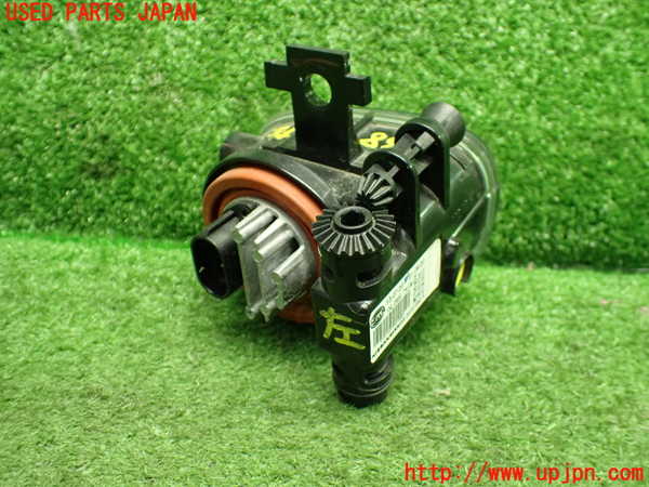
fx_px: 562
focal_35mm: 30
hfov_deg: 60.0
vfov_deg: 46.8
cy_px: 244
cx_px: 324
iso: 800
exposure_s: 1/60
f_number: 2.3
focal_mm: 5.4
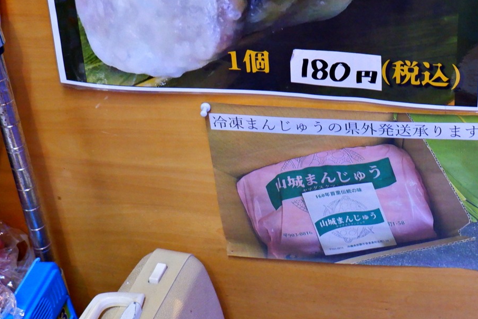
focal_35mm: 65
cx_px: 365
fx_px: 863
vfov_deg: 20.2
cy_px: -8
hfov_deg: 30.4
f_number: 3.5
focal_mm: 15
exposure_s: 1/34
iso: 1600
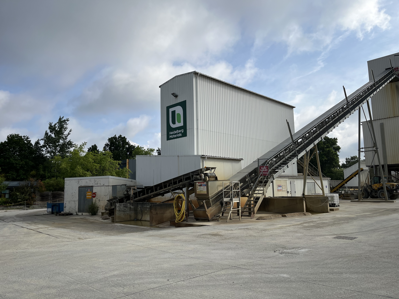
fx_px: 300
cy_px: 150
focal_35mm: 26
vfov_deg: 53.1
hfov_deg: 67.3
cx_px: 200
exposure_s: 1/5319
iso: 50
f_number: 1.6
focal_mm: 5.1
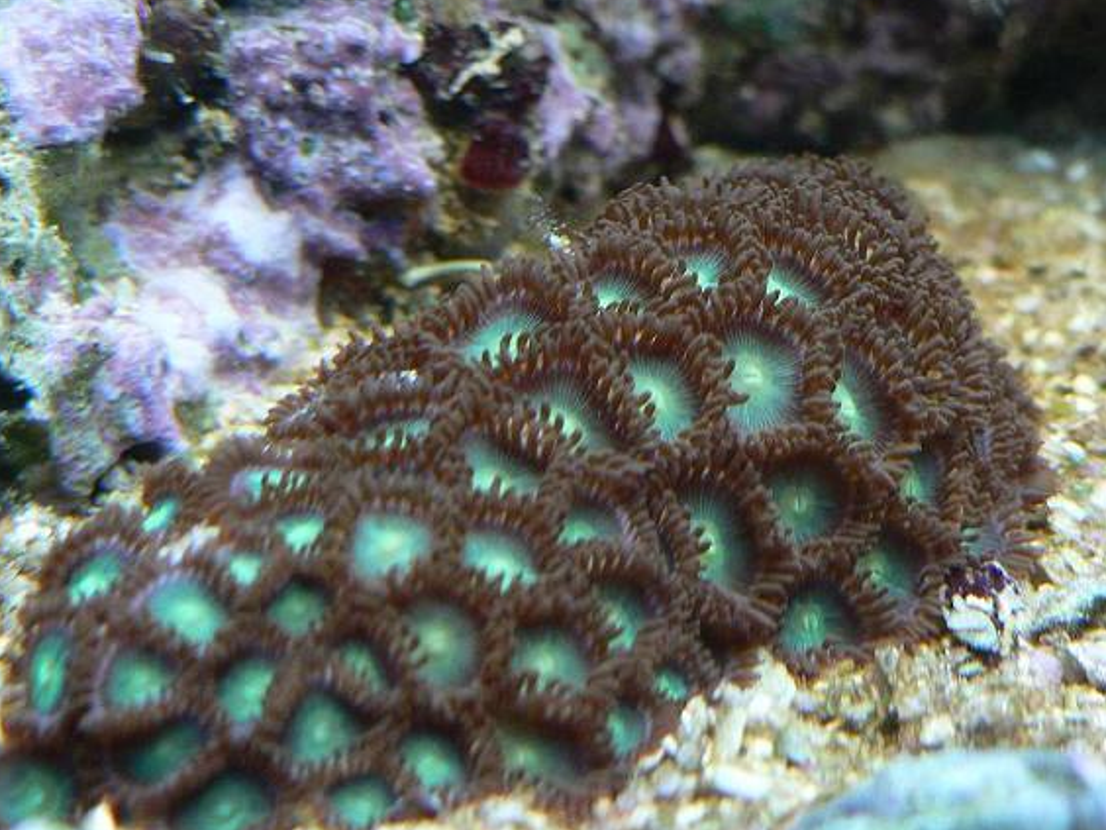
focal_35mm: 75
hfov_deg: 26.0
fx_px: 2396
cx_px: 587
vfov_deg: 19.6
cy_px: 465
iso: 200
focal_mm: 9.9
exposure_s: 1/30
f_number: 3.2
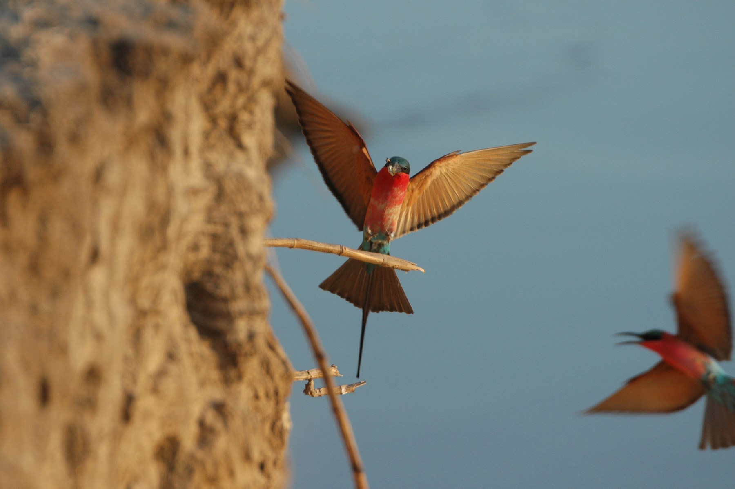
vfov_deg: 2.7
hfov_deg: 4.0
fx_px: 10401
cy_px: 244
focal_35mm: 510
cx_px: 368
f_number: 6.3
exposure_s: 1/250
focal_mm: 340
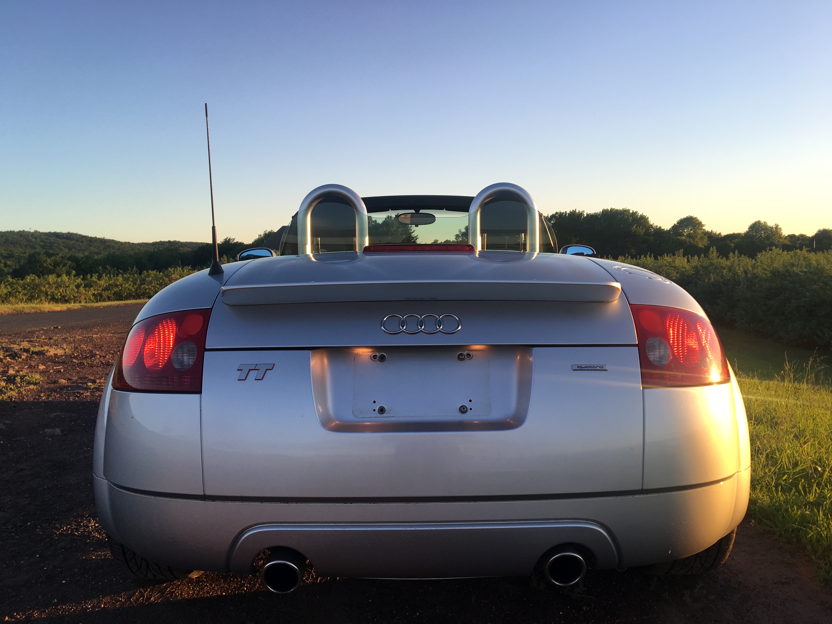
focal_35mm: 29
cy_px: 312
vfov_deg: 48.2
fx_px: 697
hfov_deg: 61.7
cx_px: 416
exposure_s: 1/240
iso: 25
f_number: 2.2
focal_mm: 4.15
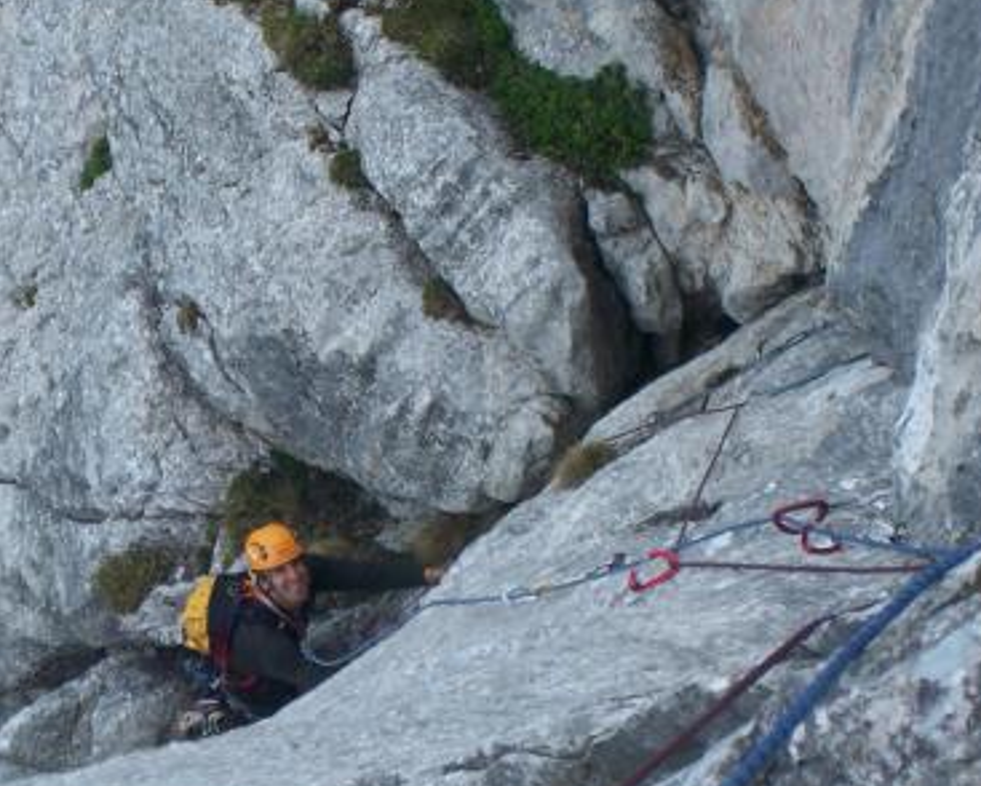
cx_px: 208
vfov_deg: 8.4
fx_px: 5345
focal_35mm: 184
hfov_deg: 10.5
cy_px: 565
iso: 80
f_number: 4.8
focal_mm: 18.1
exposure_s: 1/160
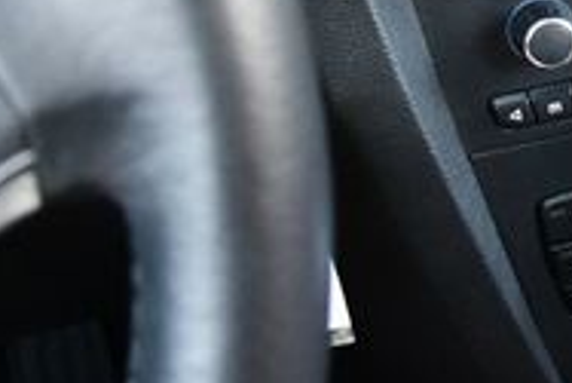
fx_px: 1956
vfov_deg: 11.0
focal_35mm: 123
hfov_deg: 15.1
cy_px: -74
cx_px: 912
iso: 1400
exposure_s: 1/125
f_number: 3.5
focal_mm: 18
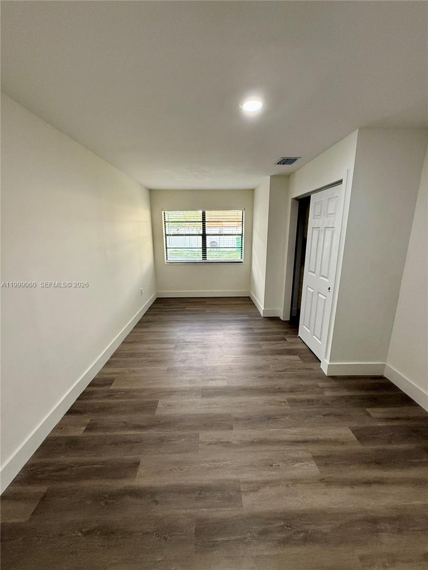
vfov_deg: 102.1
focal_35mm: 14
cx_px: 214
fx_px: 231
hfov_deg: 85.7
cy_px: 285
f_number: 2.2
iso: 320
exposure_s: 1/120
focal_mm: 2.22
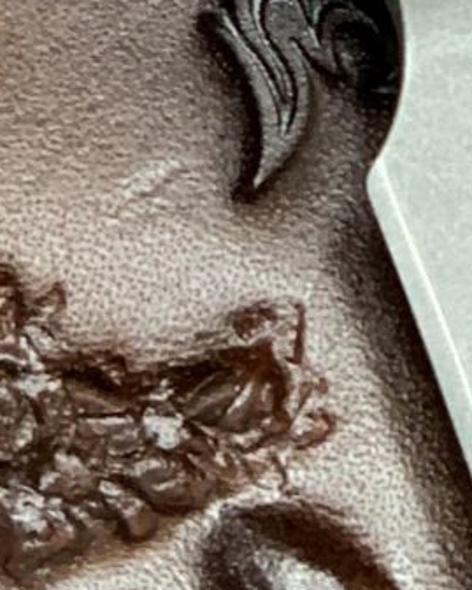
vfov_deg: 5.0
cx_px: 300
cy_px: -132
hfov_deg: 4.0
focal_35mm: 387
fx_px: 6755
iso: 125
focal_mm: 6
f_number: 2.4
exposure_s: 1/50
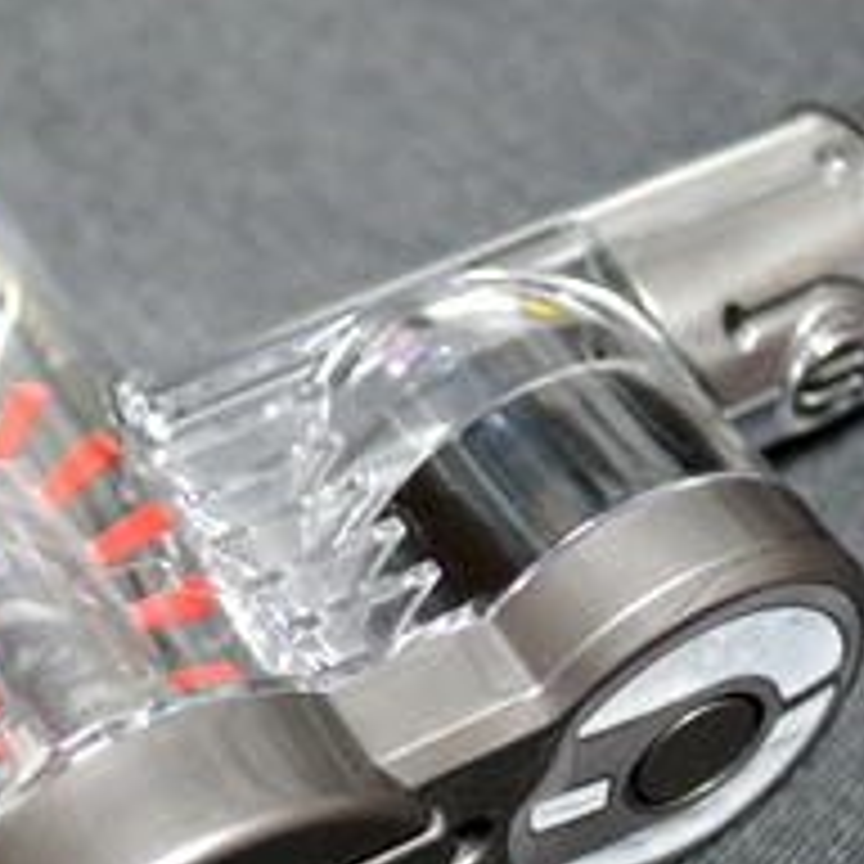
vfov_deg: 19.9
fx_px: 2457
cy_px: 590
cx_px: 328
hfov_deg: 19.9
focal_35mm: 87
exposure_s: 1/125
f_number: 2
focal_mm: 18.5
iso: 1600
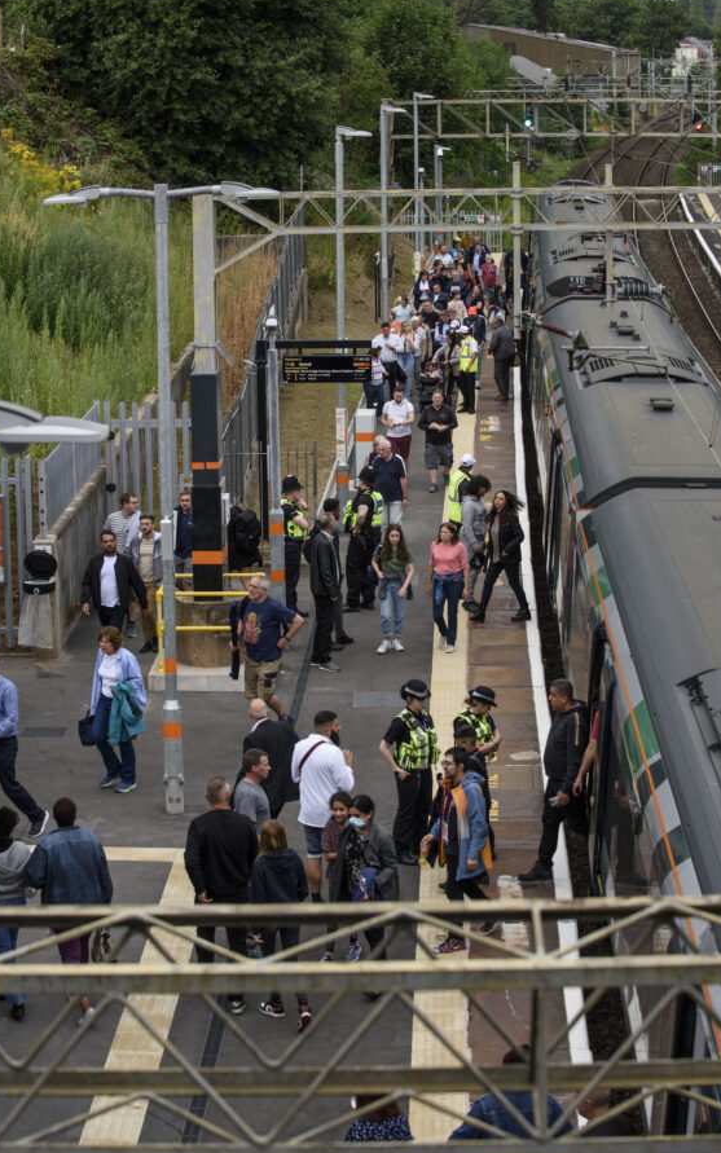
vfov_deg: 25.2
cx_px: 388
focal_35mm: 82
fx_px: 2578
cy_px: 566
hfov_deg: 15.9
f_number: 6.3
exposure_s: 1/320
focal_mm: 70
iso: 400
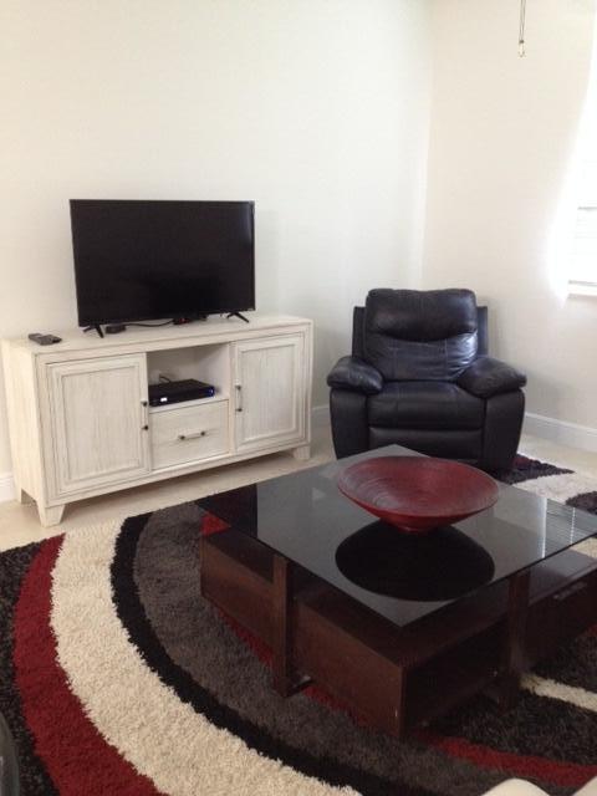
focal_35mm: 35
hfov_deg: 40.7
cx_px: 298
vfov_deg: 52.6
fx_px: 805
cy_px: 398
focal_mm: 4.28
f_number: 2.4
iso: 250
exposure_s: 1/20
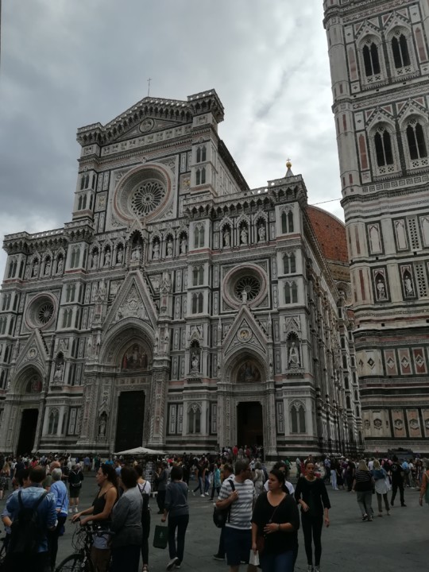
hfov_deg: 53.1
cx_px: 214
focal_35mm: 26
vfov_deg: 67.3
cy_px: 286
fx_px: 430
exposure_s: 1/1029
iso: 50
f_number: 2.2
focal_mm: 3.83
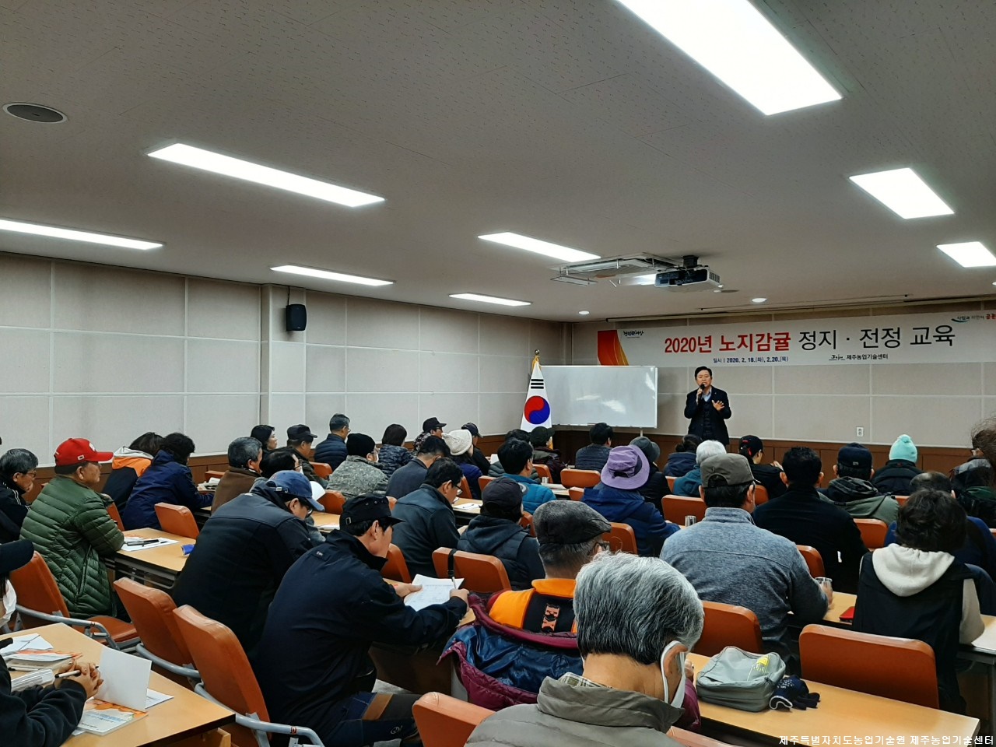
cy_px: 374
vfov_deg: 53.1
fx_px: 748
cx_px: 498
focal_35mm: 26
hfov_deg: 67.3
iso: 40
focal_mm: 3.93
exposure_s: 1/60.2
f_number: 1.7
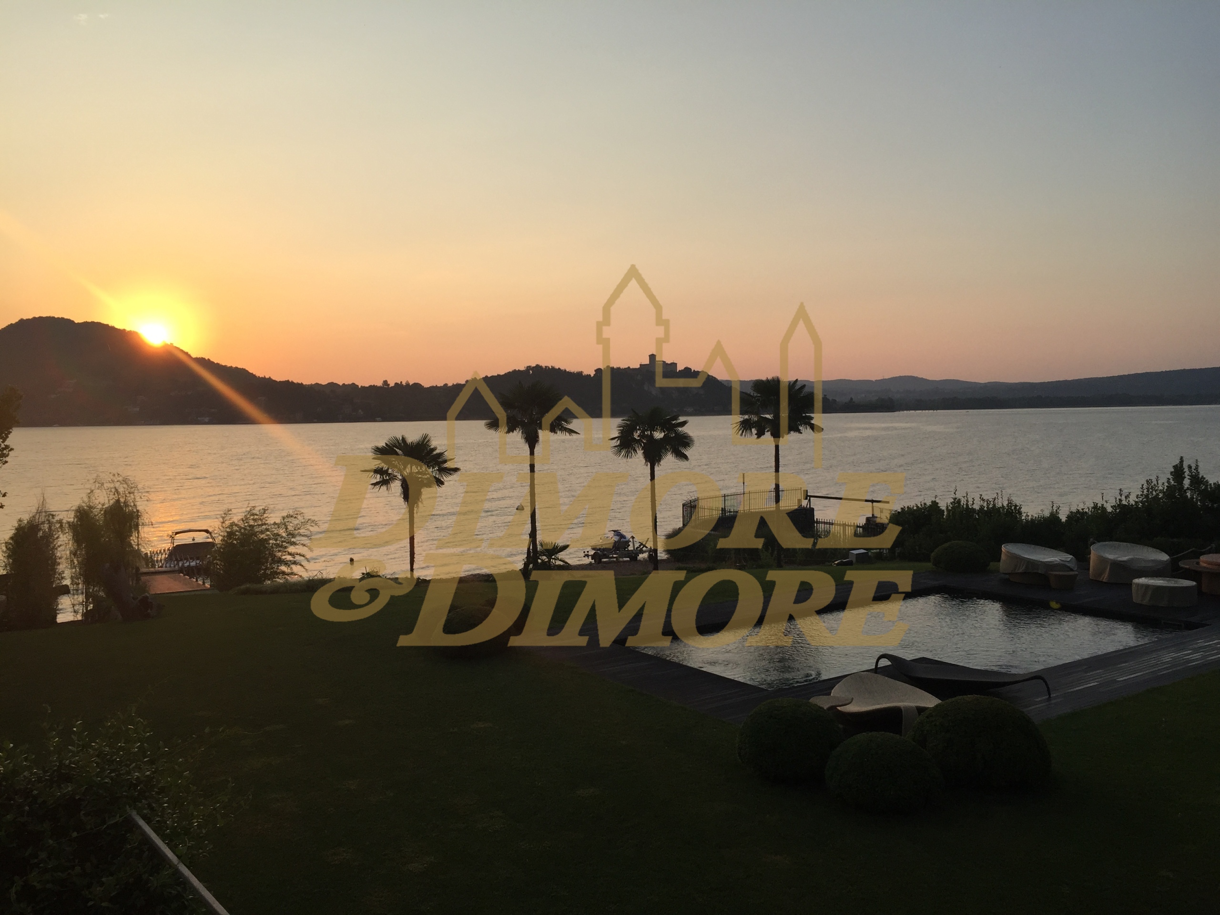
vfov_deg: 48.2
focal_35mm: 29
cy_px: 458
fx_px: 1022
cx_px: 610
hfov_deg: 61.7
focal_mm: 4.15
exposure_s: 1/1163
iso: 32
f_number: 2.2
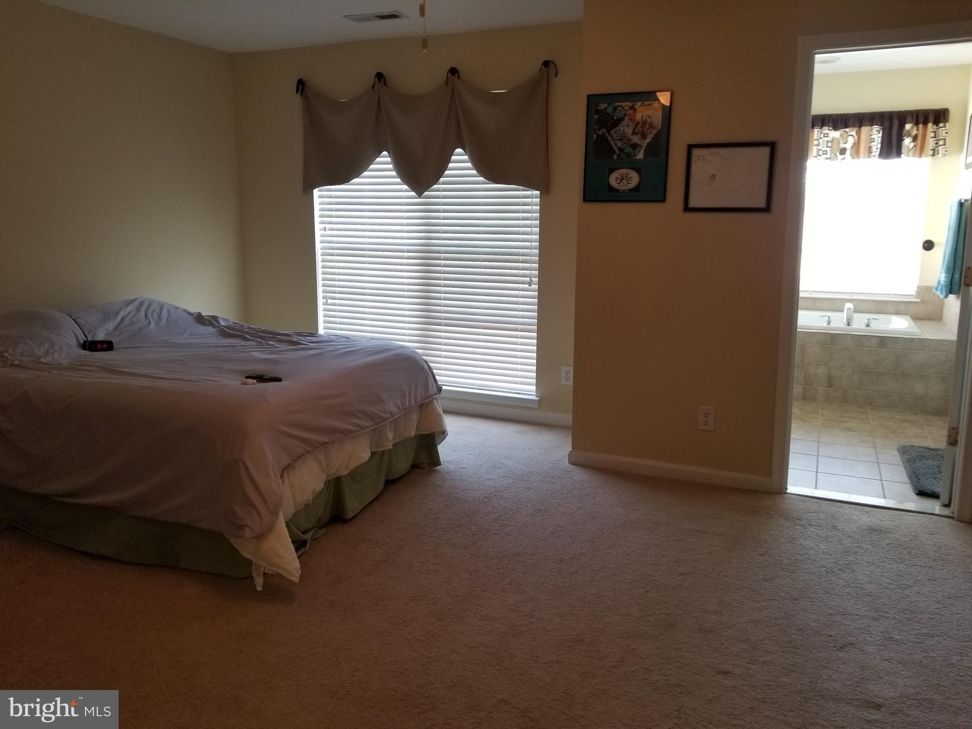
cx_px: 486
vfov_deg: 53.1
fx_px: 730
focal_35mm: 26
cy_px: 364
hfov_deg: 67.3
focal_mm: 4.25
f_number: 1.7
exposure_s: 1/60
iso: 100
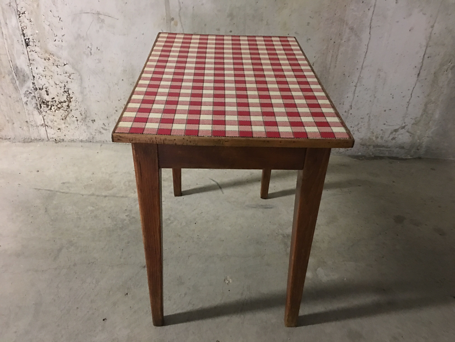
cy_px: 171
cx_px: 228
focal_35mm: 29
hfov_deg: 61.7
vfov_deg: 48.2
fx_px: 381
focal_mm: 4.15
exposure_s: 1/4
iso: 125
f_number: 2.2
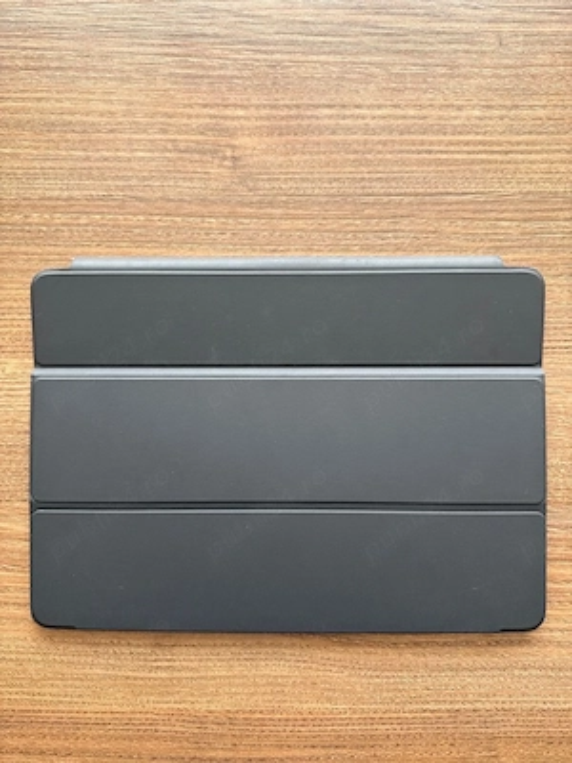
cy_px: 382
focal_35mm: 24
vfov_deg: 71.6
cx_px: 286
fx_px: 529
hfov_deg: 56.8
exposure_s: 1/121
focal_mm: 6.76
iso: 64
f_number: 1.78
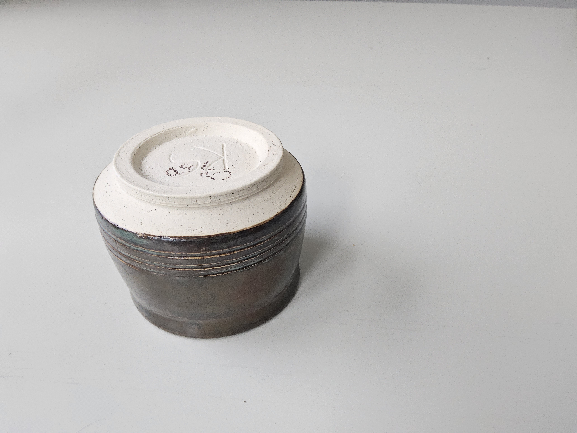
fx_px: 383
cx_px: 288
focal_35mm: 23
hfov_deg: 73.9
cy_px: 216
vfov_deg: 58.9
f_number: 2
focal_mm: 3.08
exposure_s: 1/120
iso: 400
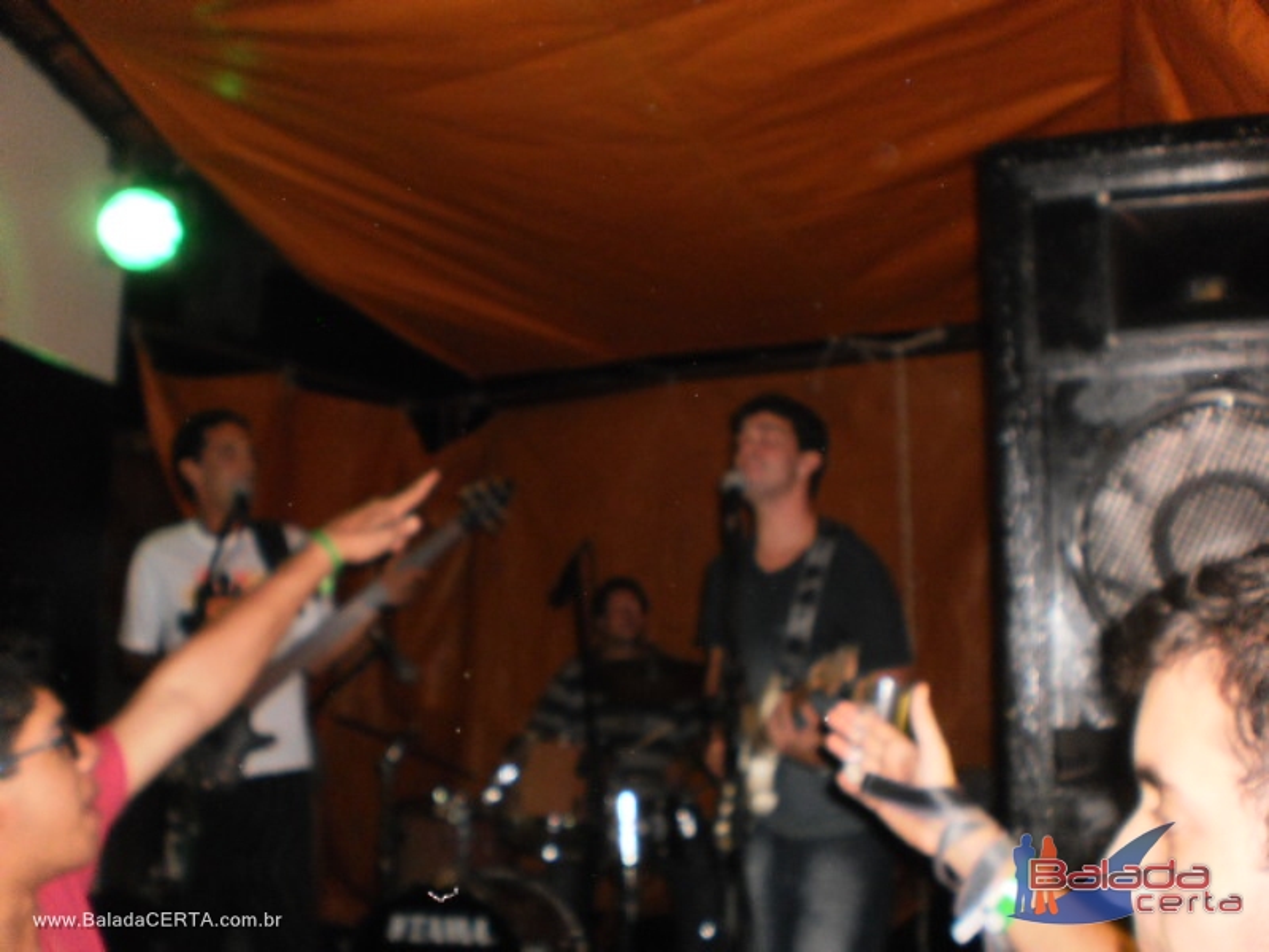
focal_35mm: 36
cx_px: 634
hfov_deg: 51.4
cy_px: 476
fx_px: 1320
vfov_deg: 39.7
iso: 320
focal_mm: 6.3
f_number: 3.1
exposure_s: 1/30
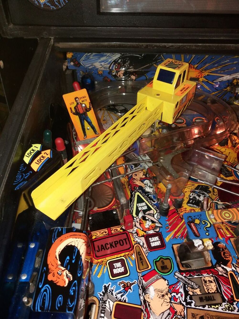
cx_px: 120
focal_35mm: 28
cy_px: 160
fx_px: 258
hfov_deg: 49.8
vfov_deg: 63.4
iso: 64
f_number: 1.9
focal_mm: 3.7
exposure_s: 1/33
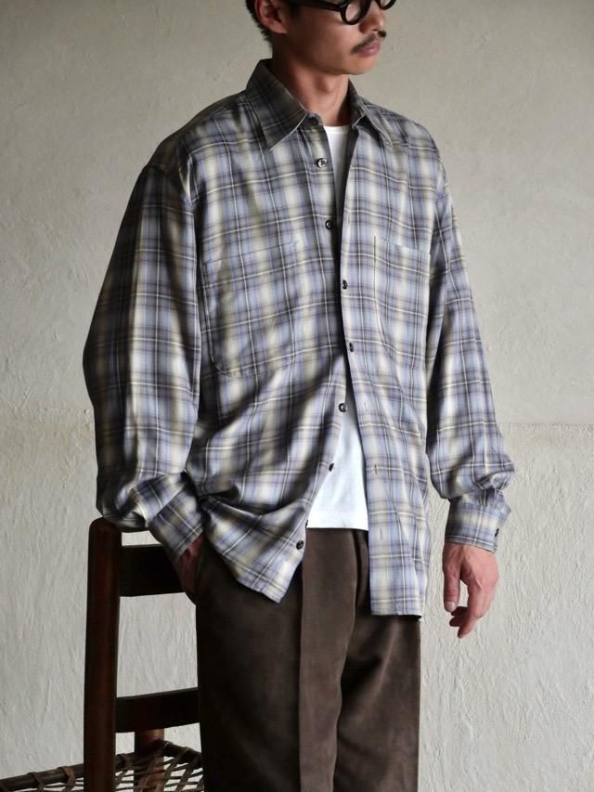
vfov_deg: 18.2
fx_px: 2470
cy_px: 396
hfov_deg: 13.7
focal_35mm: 108
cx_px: 297
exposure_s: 1/125
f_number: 4
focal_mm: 54
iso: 1250
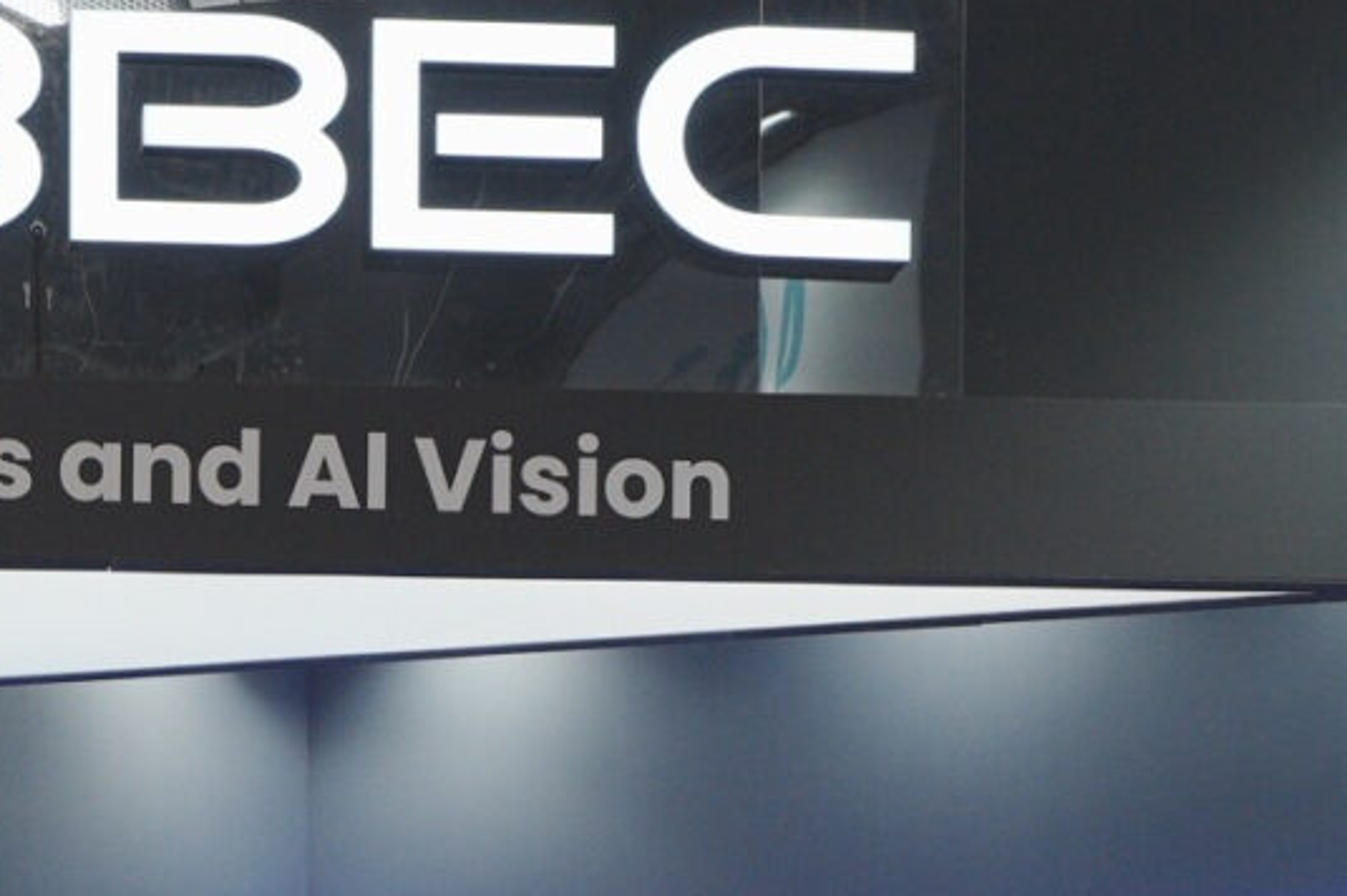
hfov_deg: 21.4
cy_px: 1554
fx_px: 3439
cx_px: 3
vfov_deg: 13.5
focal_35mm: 92
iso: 400
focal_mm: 19.2
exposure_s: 1/320
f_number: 4.5
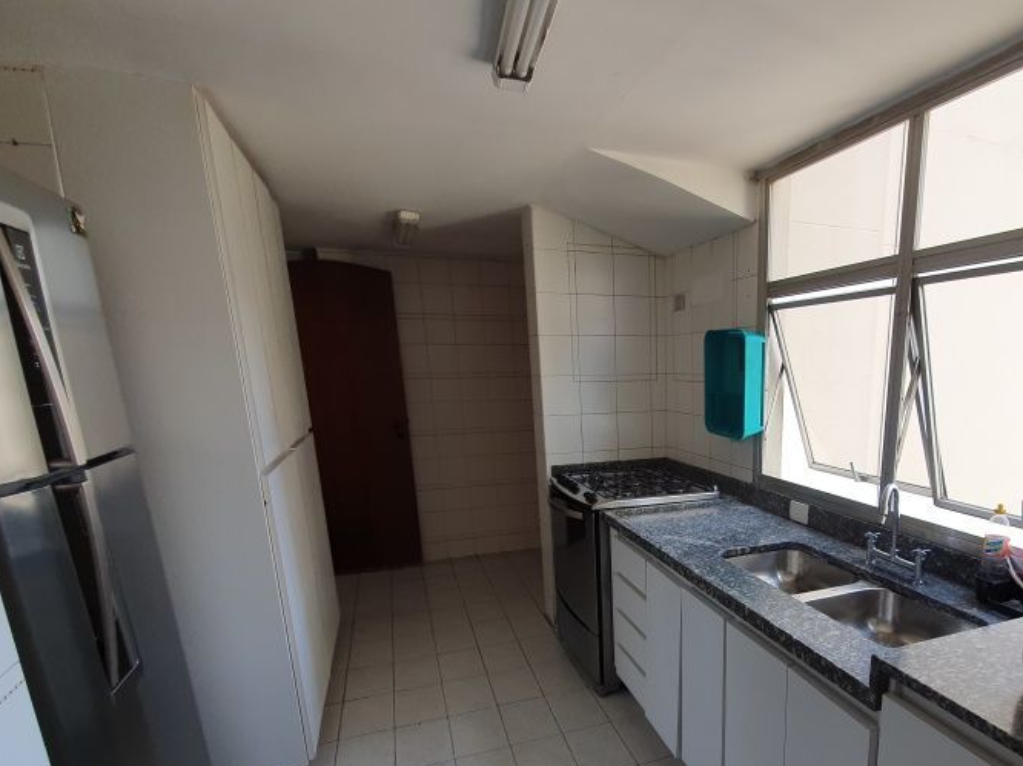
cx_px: 680
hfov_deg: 79.1
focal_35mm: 20
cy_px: 514
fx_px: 591
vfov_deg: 64.1
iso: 64
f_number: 2.2
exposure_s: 1/120
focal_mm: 1.8
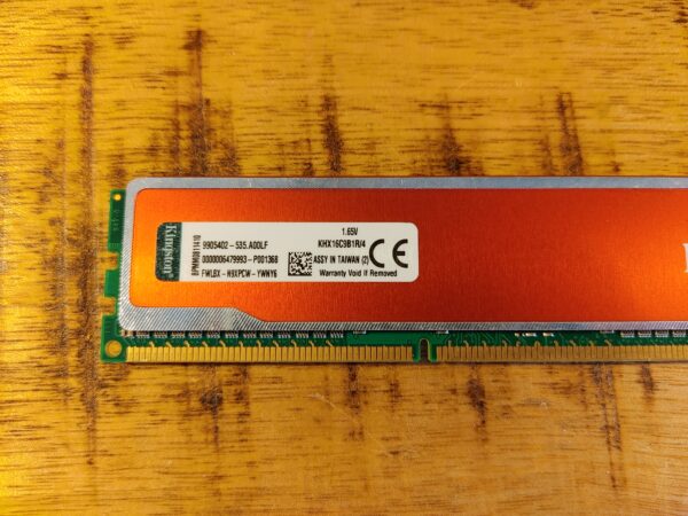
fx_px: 517
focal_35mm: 26
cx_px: 344
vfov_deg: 53.1
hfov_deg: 67.3
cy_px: 258
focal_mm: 4.81
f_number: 1.8
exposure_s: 1/100
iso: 300
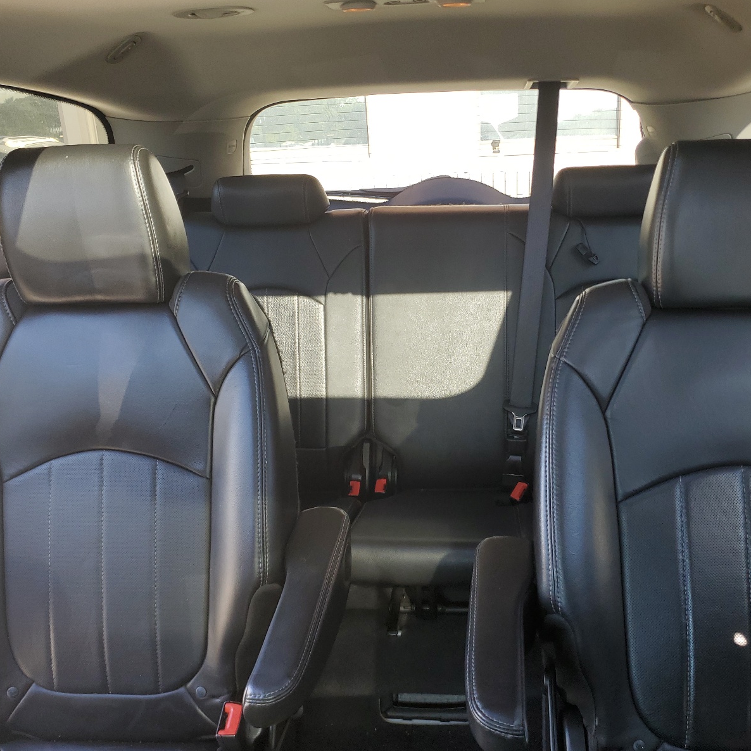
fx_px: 761
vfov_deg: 52.5
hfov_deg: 52.4
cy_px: 372
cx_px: 428
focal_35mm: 31
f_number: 1.5
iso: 53
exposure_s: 1/120
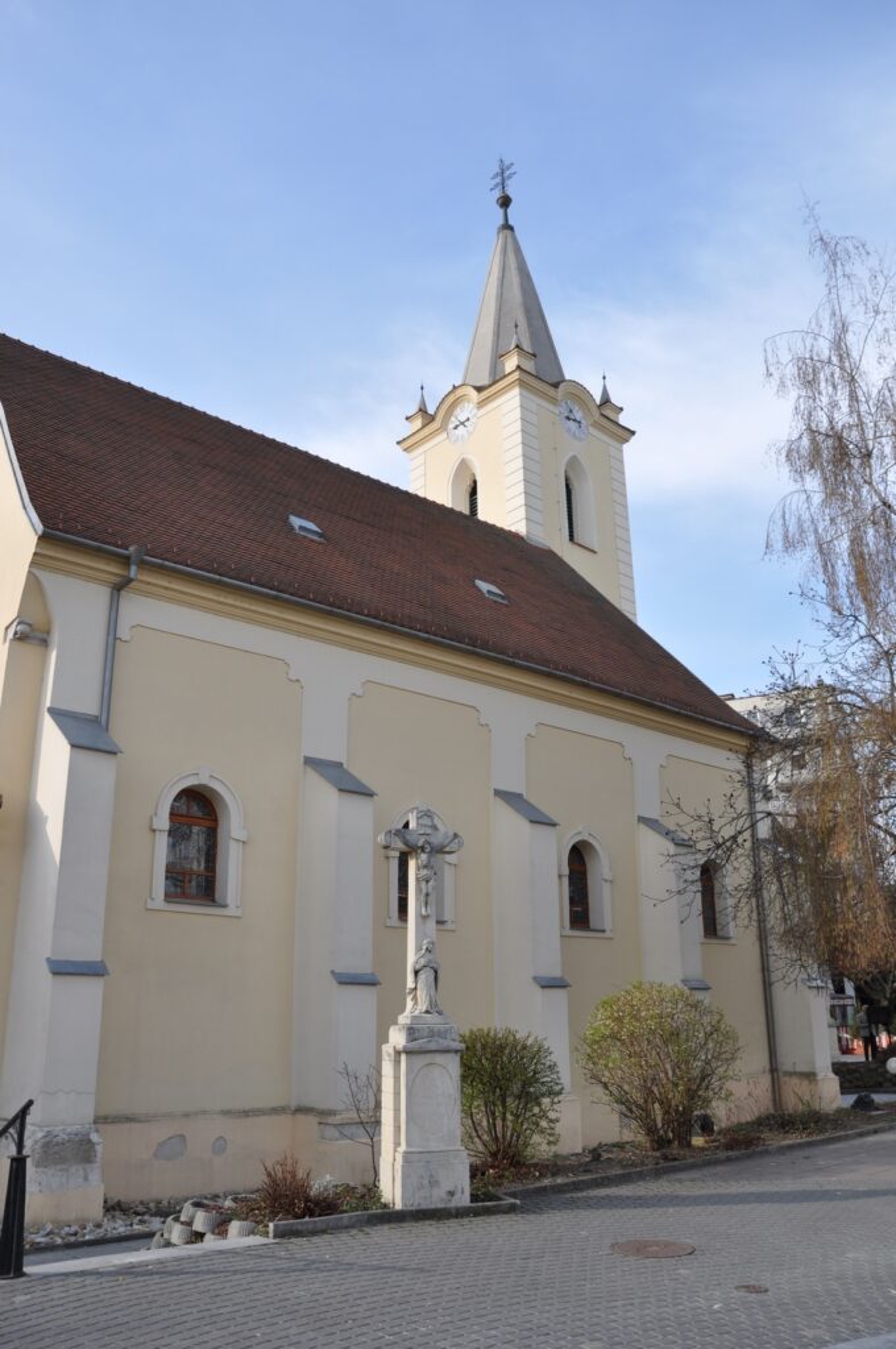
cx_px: 448
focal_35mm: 27
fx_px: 1011
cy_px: 674
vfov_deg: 67.4
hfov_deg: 47.8
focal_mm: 18
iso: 200
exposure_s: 1/250
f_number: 8
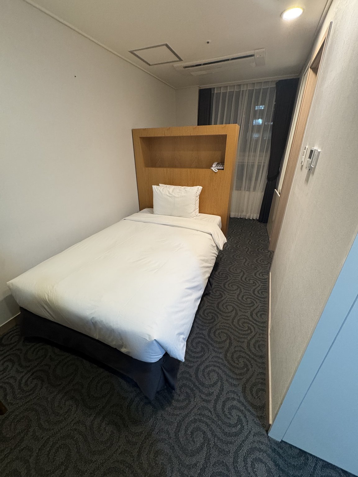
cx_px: 179
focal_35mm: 14
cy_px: 238
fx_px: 193
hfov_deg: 85.7
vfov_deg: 102.1
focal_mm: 2.22
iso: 250
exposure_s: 1/60
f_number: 2.2
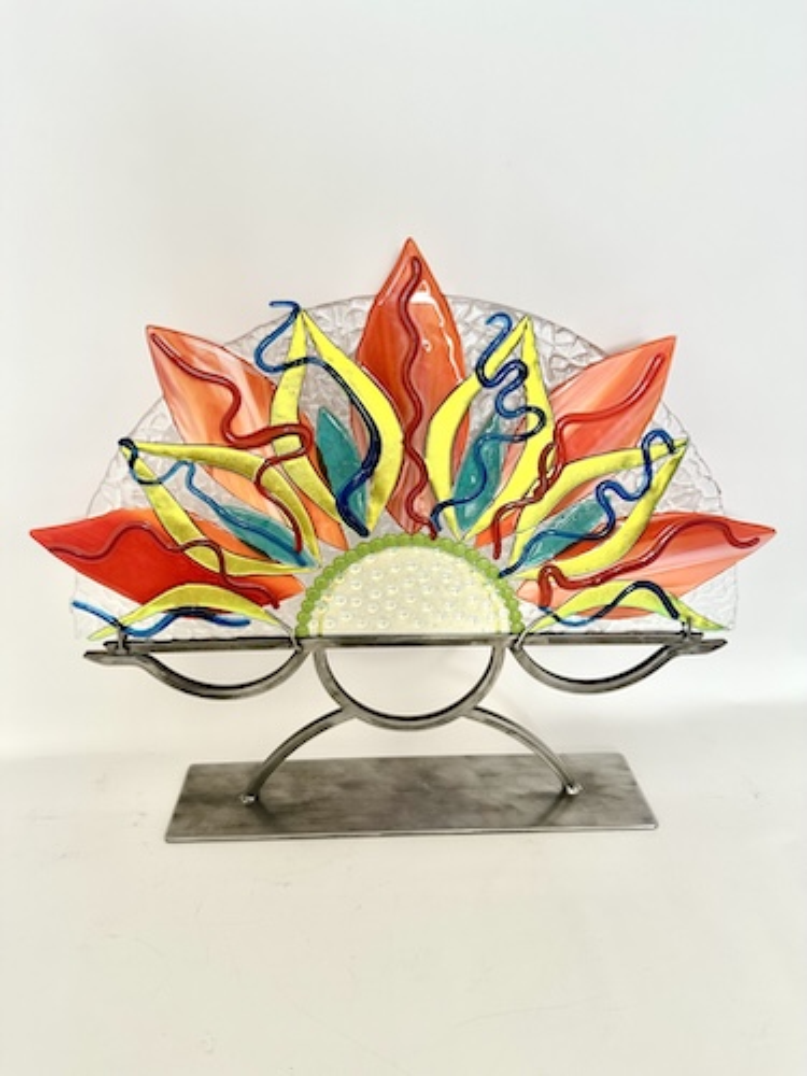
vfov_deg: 71.6
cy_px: 538
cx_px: 404
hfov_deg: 56.8
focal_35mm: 24
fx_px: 746
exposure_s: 1/121
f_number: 1.78
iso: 200
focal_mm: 6.86
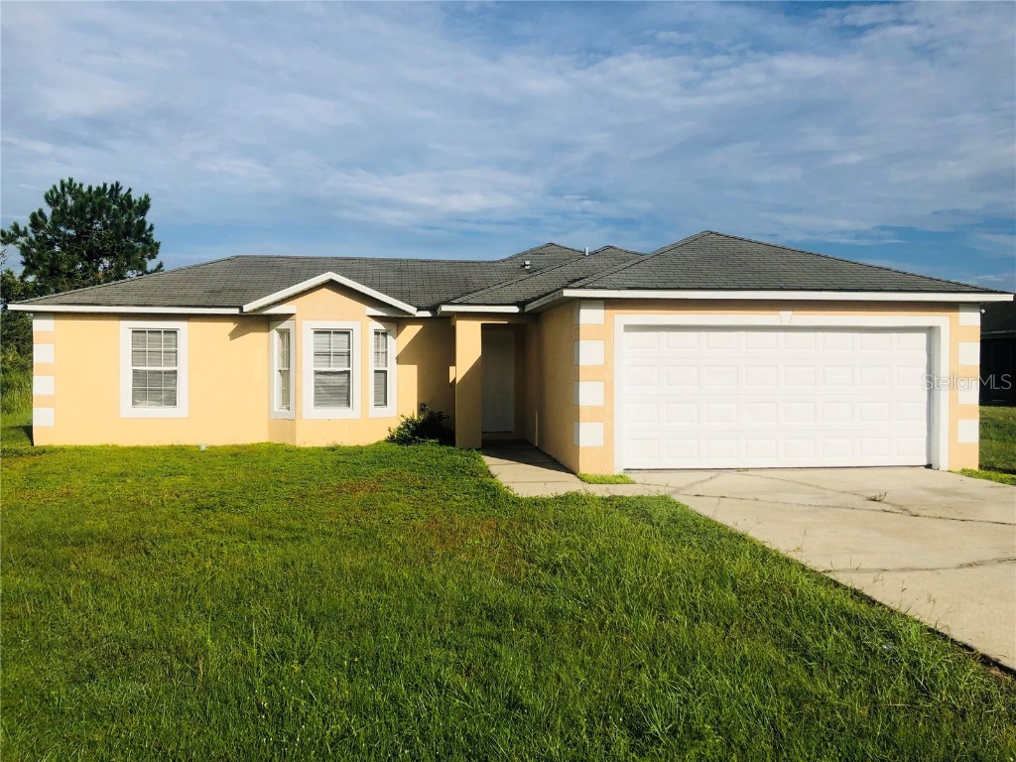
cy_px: 381
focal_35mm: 28
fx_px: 822
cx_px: 508
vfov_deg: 49.7
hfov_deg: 63.4
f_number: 1.8
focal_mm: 3.99
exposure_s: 1/4878
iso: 25
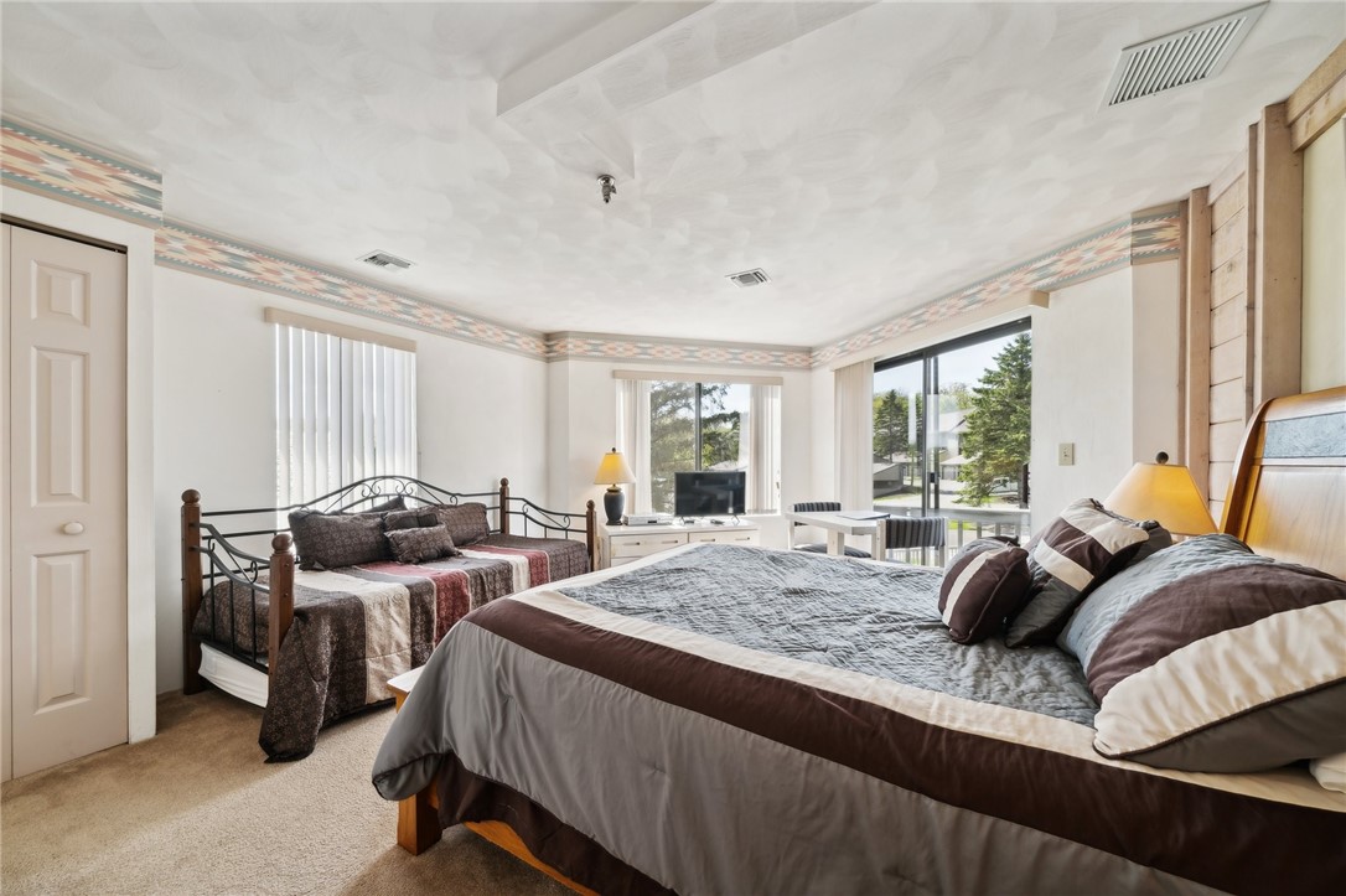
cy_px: 448
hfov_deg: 112.6
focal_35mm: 12
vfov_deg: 89.9
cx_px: 673
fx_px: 448
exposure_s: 1/6
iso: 50
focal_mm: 12
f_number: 11
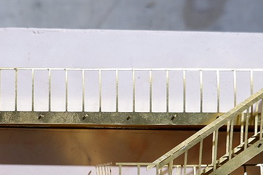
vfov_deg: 18.2
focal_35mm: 69
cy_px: 236
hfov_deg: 28.3
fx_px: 504
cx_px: 31
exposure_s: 1/50
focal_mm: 15
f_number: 3.5
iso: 200
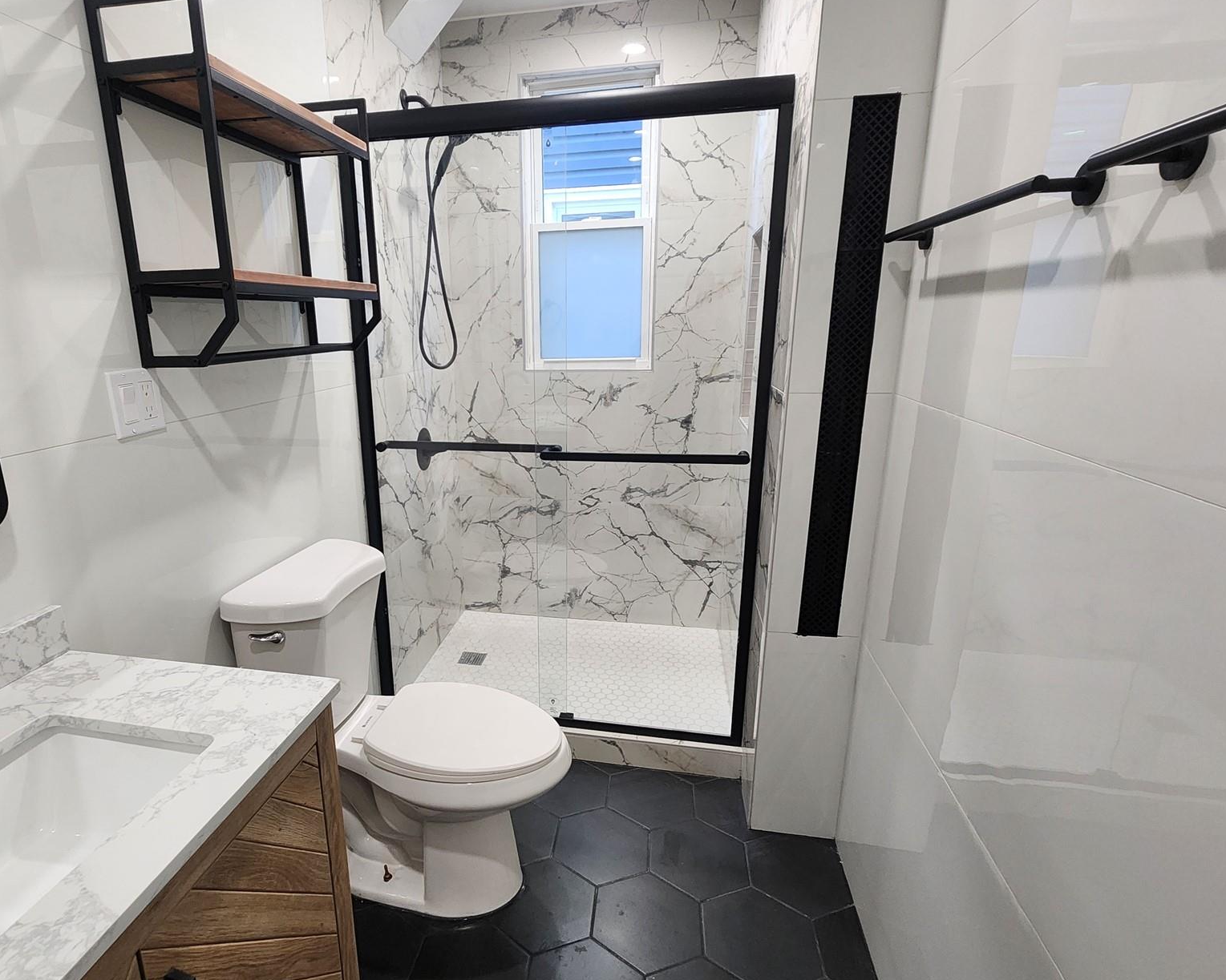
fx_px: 617
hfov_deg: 89.0
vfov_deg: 76.9
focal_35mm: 17
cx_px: 524
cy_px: 508
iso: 320
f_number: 2.2
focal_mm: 2.2
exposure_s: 1/60
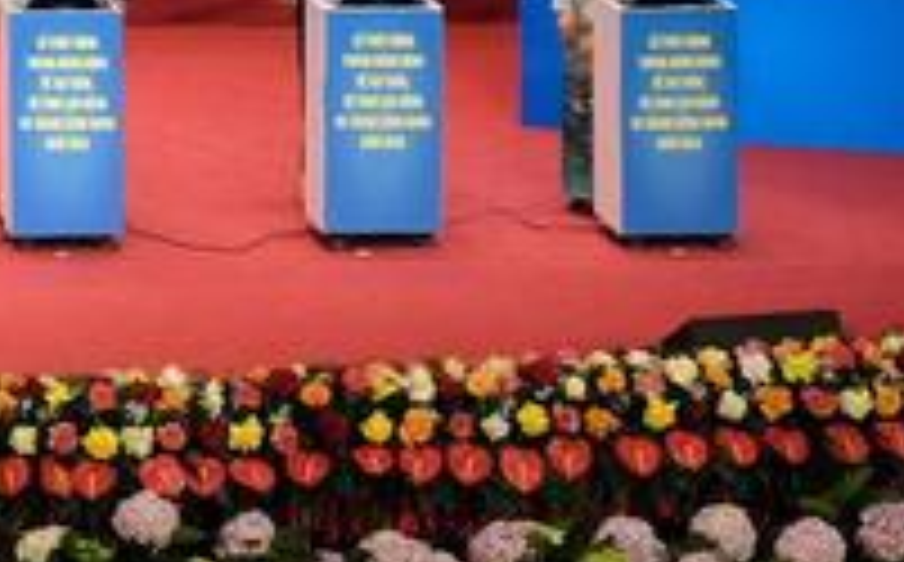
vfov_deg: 6.7
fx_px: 4699
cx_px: -738
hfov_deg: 10.3
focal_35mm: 191
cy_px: -443
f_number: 5.6
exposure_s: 1/125
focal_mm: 31.5
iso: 800
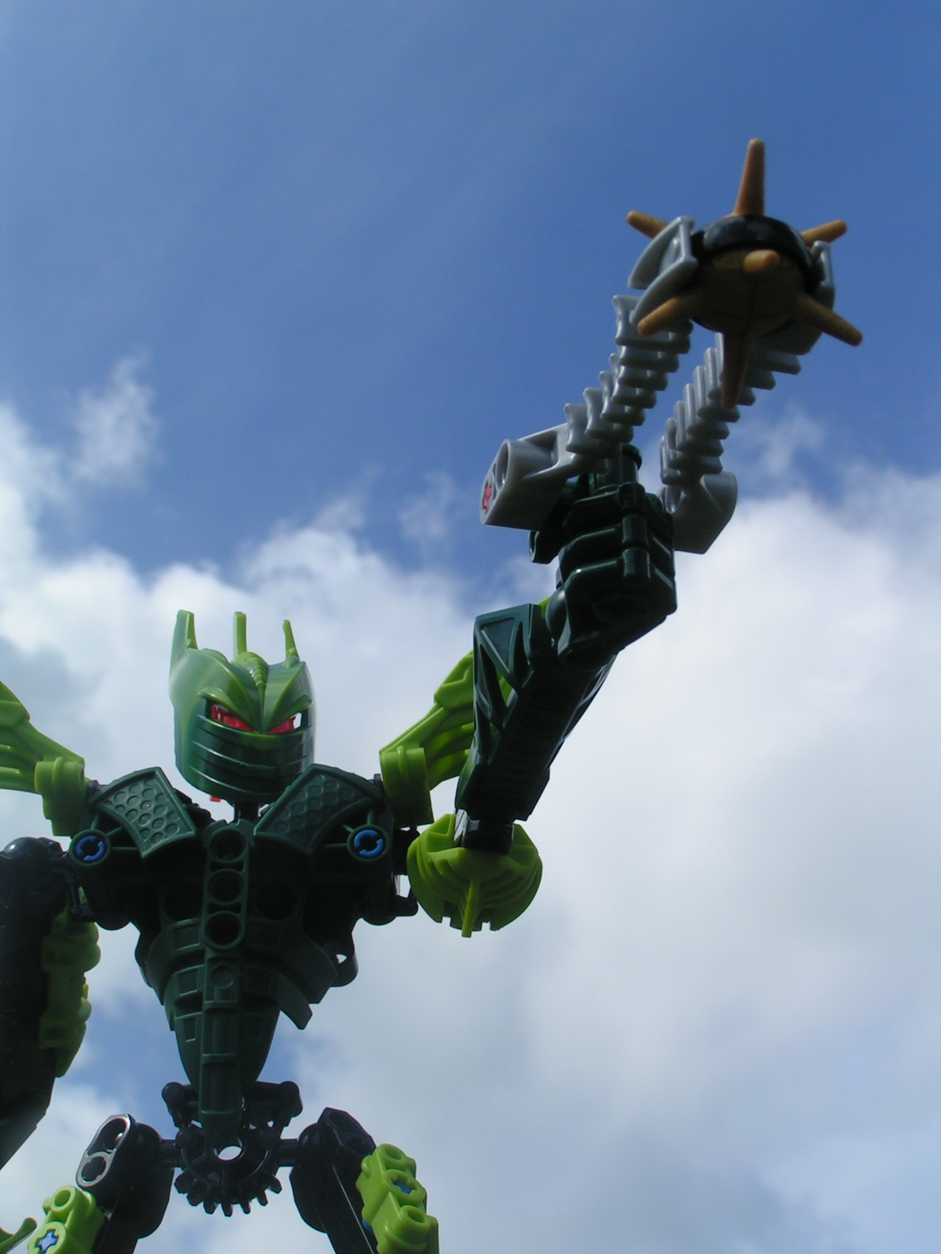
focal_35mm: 65
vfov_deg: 29.8
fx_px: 2356
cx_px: 470
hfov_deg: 22.6
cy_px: 627
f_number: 6.3
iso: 50
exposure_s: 1/640
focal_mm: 10
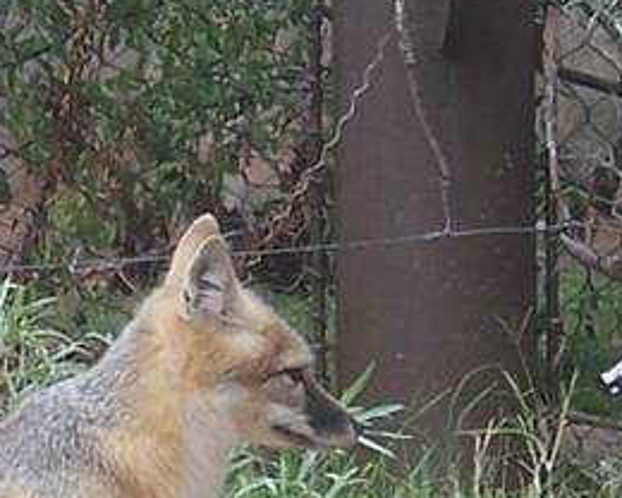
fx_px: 6627
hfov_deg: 5.4
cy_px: 237
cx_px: 22
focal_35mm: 360
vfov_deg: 4.3
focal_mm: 10
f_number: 4.8
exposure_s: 1/125
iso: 80
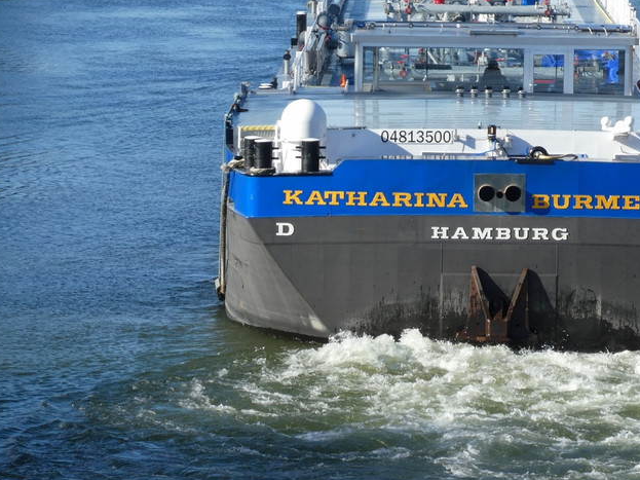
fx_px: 4529
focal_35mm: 245
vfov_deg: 6.1
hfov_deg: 8.1
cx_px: 485
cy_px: 104
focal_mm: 25.6
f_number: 5.4
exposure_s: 1/200
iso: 80
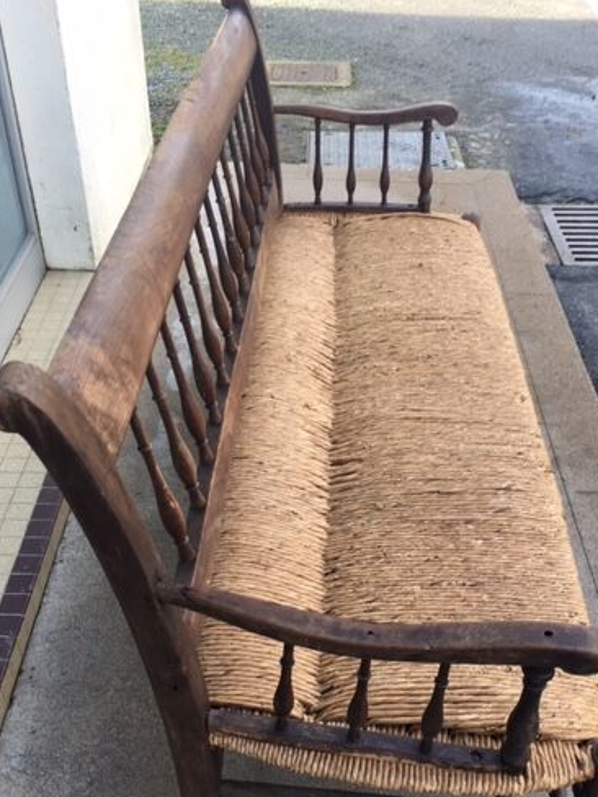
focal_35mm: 38
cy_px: 508
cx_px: 322
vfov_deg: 48.4
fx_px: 875
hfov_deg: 37.7
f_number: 2.2
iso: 32
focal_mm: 4.15
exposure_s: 1/100
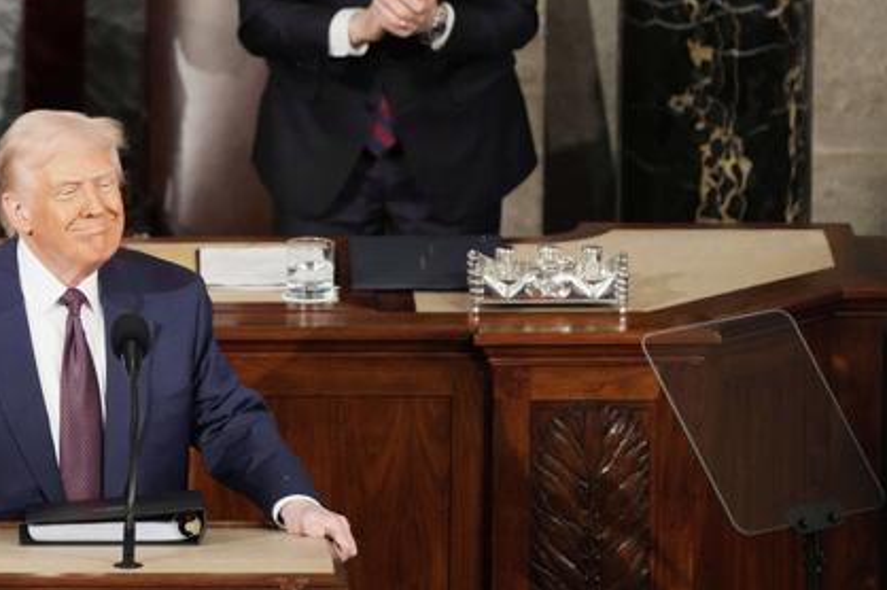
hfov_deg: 3.7
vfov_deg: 2.5
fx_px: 13614
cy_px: 152
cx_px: 112
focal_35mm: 553
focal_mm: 300
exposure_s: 1/640
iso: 4000
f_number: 2.8
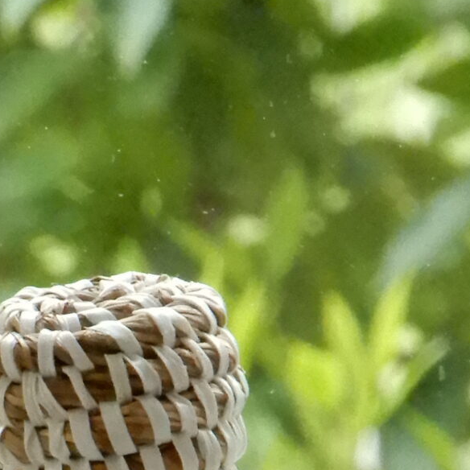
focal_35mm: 1937
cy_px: 697
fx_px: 29755
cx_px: 147
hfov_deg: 0.9
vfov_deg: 0.9
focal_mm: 89.2
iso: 1600
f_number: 8
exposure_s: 1/250
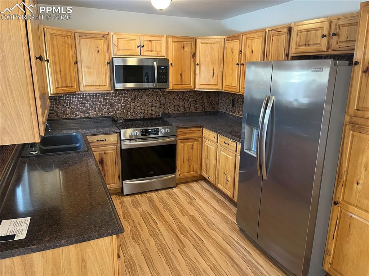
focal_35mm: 26
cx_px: 184
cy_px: 138
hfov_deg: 67.3
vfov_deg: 53.0
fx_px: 277
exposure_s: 1/60
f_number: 1.6
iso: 200
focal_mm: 5.1
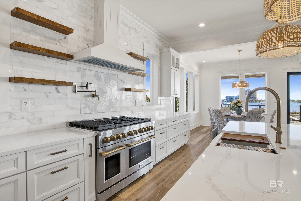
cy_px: 100
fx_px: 150
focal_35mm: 18
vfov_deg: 67.4
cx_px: 150
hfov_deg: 90.0
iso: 200
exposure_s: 1/30
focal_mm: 18
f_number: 11
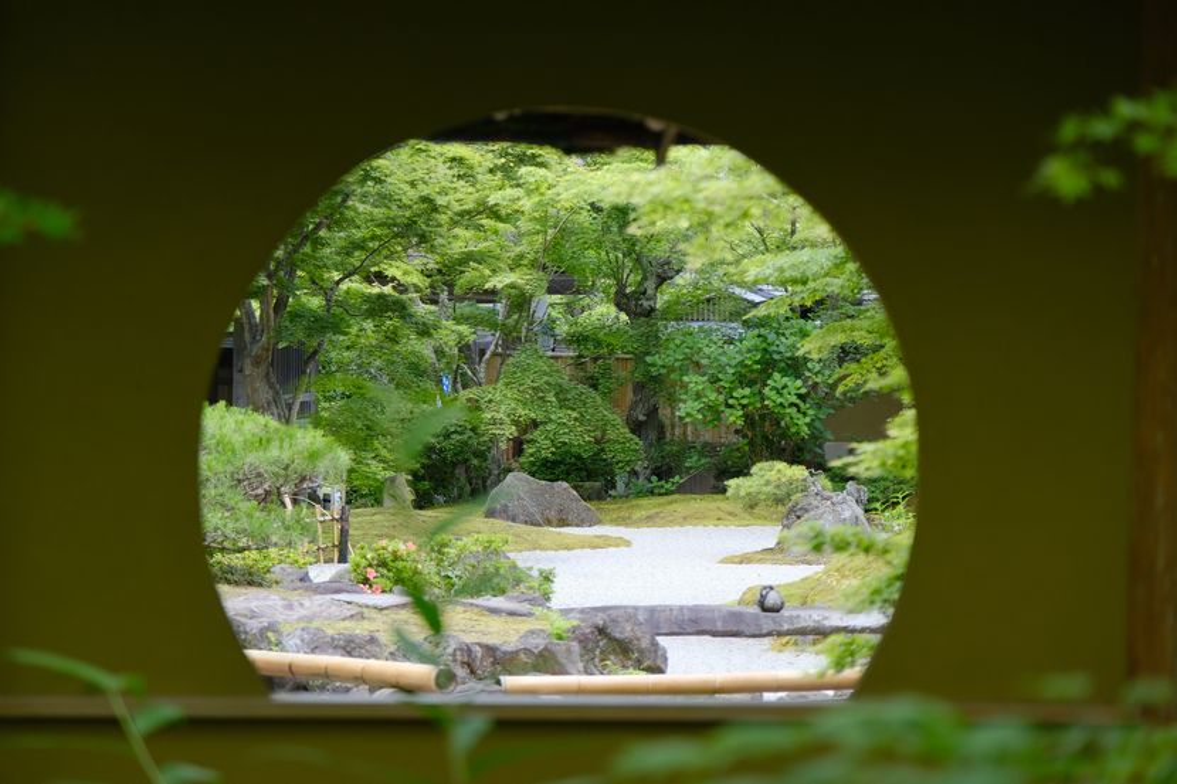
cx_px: 588
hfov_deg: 17.1
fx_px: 3922
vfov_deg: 11.4
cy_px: 392
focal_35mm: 120
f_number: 4
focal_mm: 80
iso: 640
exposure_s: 1/400
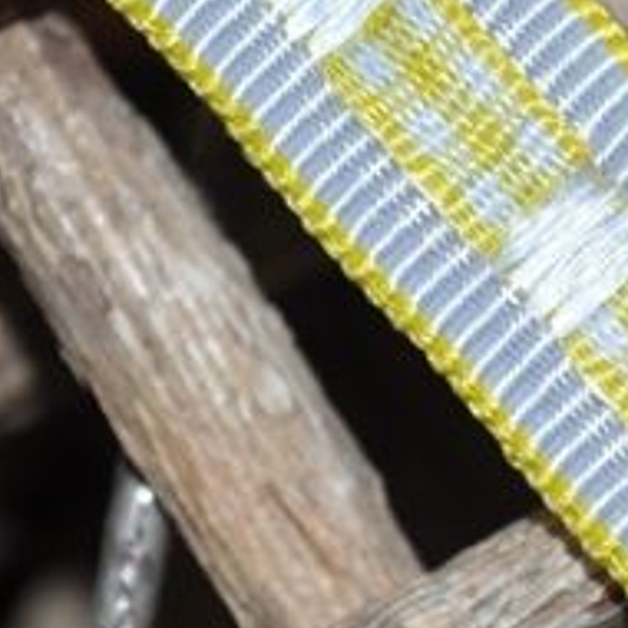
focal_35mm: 241
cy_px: 392
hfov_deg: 7.2
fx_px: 4942
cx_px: 605
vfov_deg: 7.3
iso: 200
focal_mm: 45
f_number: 5.3
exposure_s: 1/60
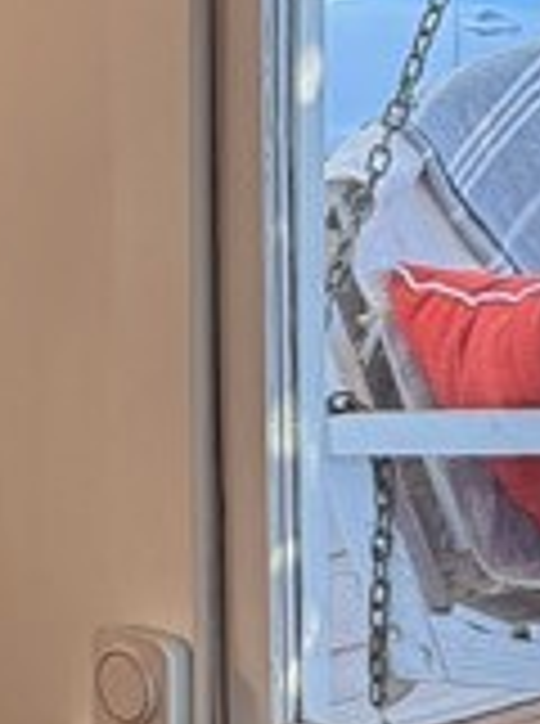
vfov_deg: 12.9
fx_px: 3195
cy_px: 117
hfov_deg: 9.2
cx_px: -486
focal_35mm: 153
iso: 160
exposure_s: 1/120
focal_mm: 6.76
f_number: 1.78
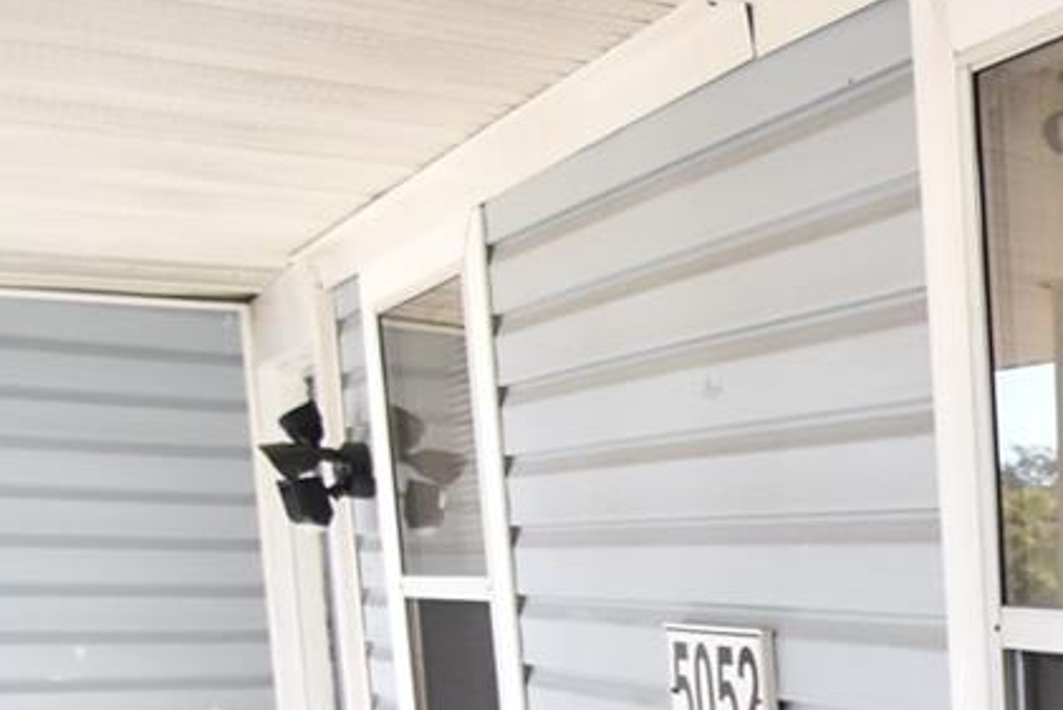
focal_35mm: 57
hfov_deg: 20.8
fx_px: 1684
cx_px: 2000
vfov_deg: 22.2
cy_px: 824
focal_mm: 10
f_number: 3.5
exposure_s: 1/1000
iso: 800
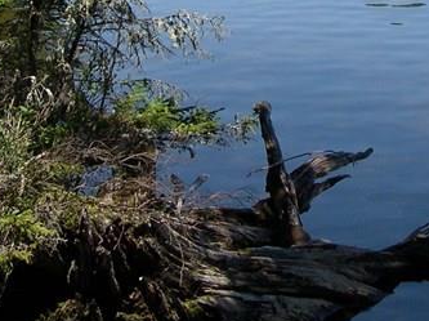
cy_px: -85
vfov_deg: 12.3
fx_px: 1448
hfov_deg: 16.7
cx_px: 354
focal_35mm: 117
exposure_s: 1/158
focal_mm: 8
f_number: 7.6
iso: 100
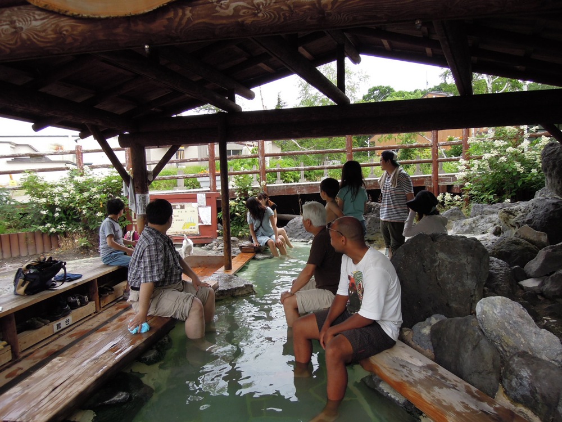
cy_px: 211
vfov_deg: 56.8
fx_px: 390
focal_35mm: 24
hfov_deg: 71.6
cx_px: 281
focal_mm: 4.3
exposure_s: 1/400
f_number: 2.8
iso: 160
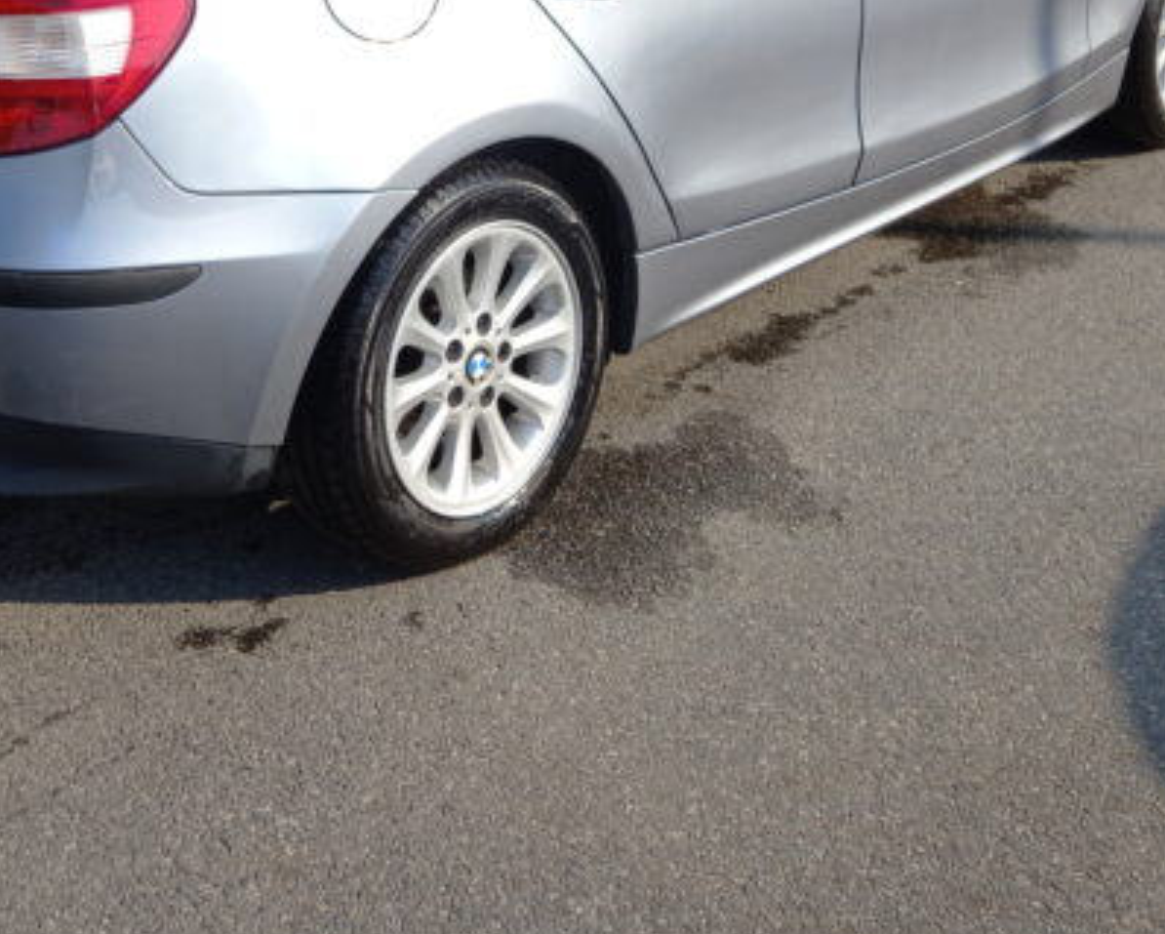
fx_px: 1691
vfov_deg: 29.5
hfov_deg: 37.5
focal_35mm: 49
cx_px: 363
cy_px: 73
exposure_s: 1/526
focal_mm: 4.6
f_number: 2
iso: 25
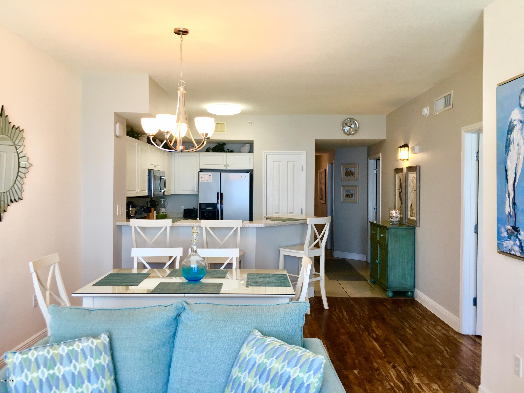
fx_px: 439
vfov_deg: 48.2
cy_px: 196
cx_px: 262
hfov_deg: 61.7
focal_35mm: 29
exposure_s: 1/30
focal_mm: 4.15
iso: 32
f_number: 2.2
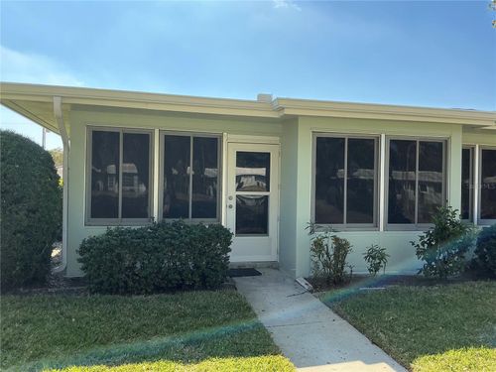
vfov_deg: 48.2
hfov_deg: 61.7
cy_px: 186
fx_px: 416
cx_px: 248
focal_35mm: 29
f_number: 1.8
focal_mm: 3
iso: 25
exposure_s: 1/978
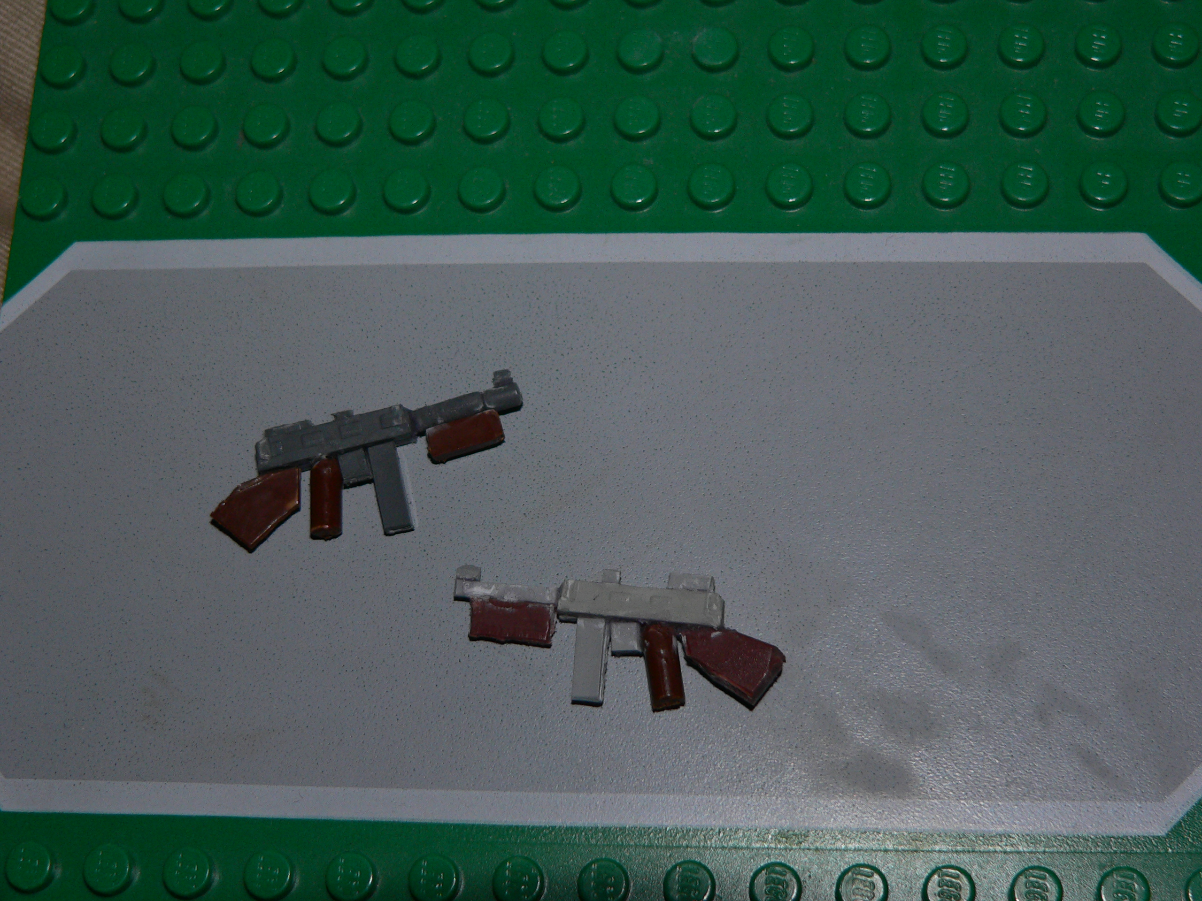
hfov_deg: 29.4
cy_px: 450
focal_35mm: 66
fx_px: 2292
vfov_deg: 22.3
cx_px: 601
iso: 100
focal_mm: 11
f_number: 2.8
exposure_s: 1/60
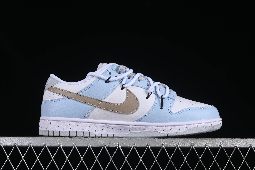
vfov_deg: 18.2
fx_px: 531
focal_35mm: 75
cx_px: 128
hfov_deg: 27.0
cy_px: 85
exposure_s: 1/80
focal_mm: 50
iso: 160
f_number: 8
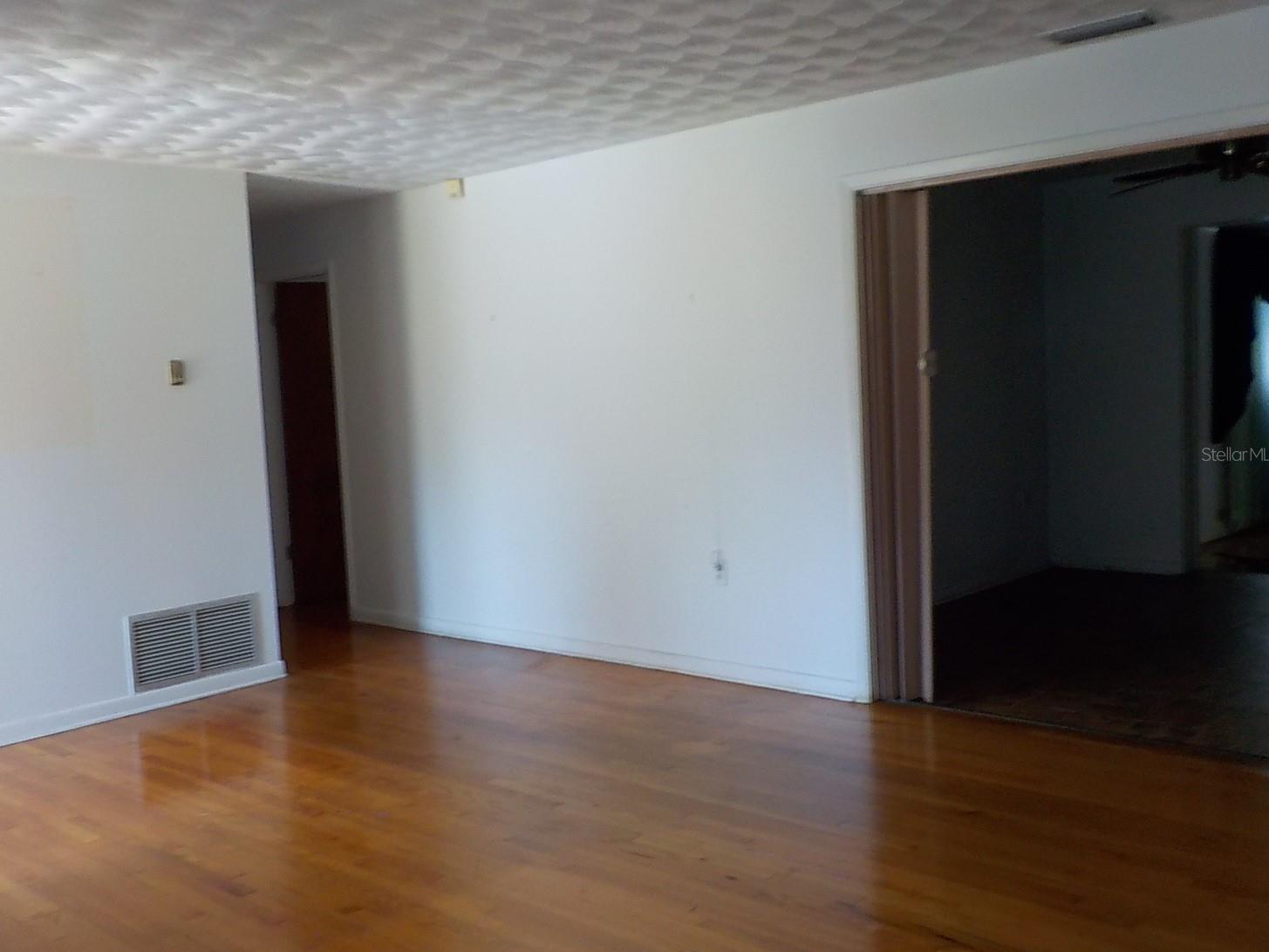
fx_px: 1210
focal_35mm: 33
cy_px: 454
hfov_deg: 55.3
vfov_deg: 42.9
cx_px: 586
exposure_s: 1/30
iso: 220
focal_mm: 4.1
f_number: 3.3
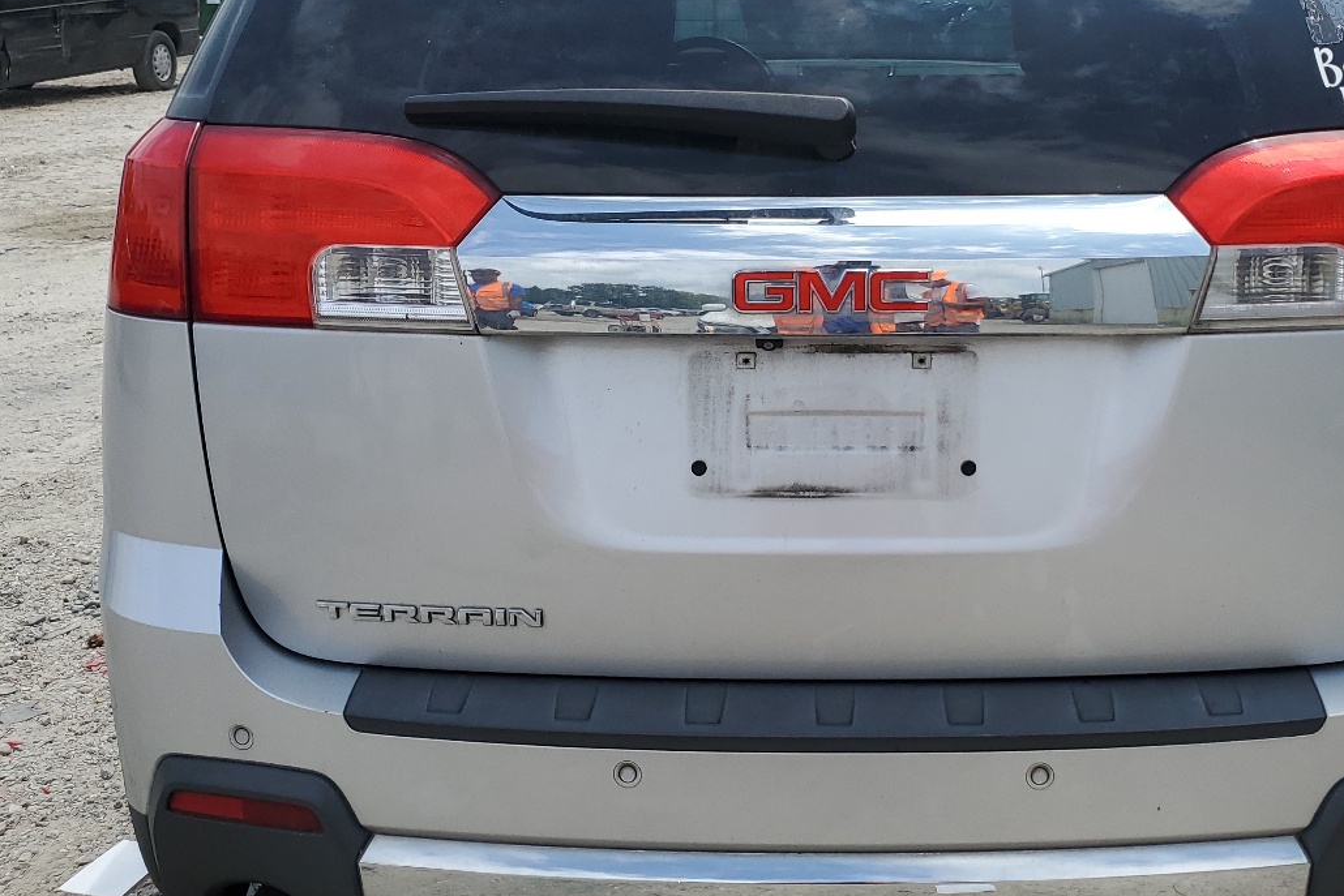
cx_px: 834
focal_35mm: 42
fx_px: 1568
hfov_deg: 46.0
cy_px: 353
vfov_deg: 31.8
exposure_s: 1/3333
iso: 50
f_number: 1.5
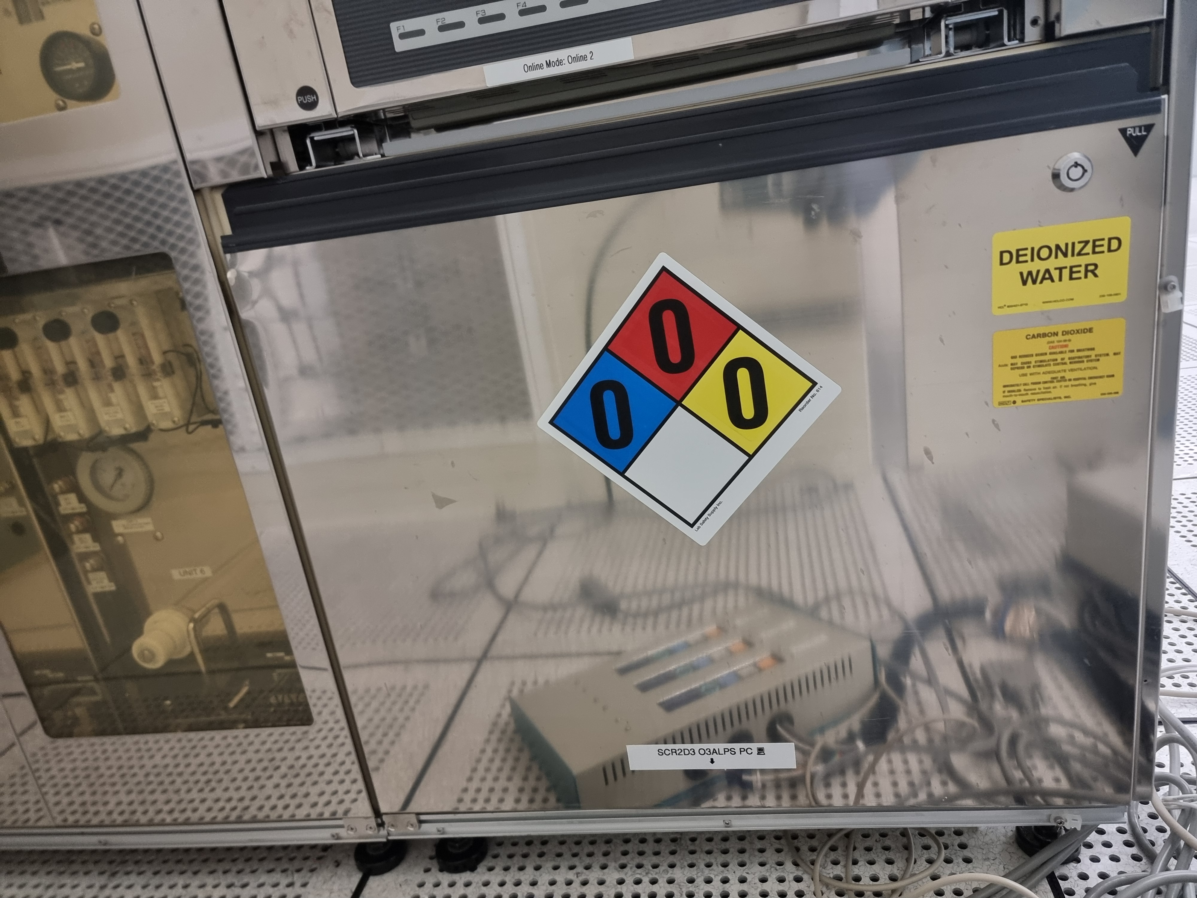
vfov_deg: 56.8
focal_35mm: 24
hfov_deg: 71.6
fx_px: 830
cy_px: 449
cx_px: 598
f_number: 1.8
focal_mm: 6.7
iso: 400
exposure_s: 1/42
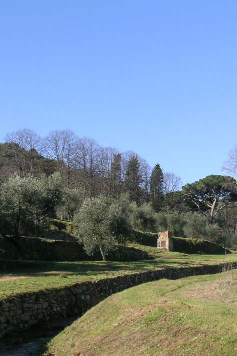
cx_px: 180
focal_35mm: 73
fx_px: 721
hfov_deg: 18.5
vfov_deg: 27.5
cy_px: 236
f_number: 6.2
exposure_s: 1/209
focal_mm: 8
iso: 50
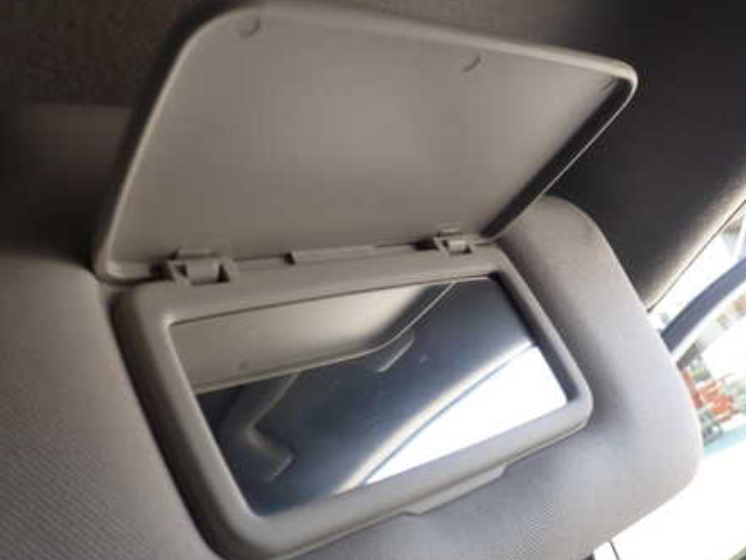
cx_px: 453
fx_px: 733
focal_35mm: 34
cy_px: 328
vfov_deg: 41.7
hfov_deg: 53.5
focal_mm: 4.5
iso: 100
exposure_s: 1/80
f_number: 2.8
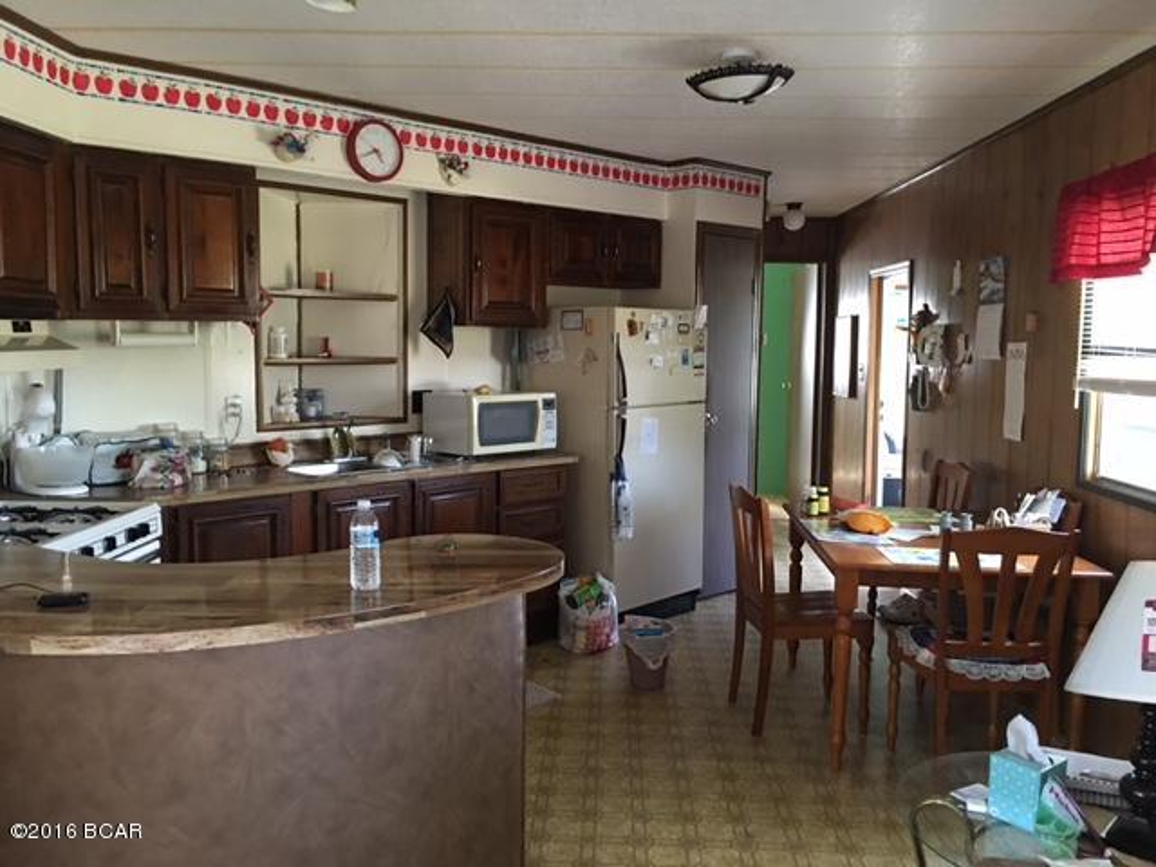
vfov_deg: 48.2
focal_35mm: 29
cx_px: 578
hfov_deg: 61.7
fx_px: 968
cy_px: 434
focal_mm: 4.15
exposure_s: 1/4
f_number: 2.2
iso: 50
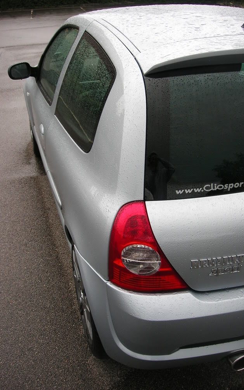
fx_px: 436
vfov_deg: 48.2
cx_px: 137
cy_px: 195
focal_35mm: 41
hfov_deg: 31.2
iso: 64
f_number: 2.8
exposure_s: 1/37
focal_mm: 7.8
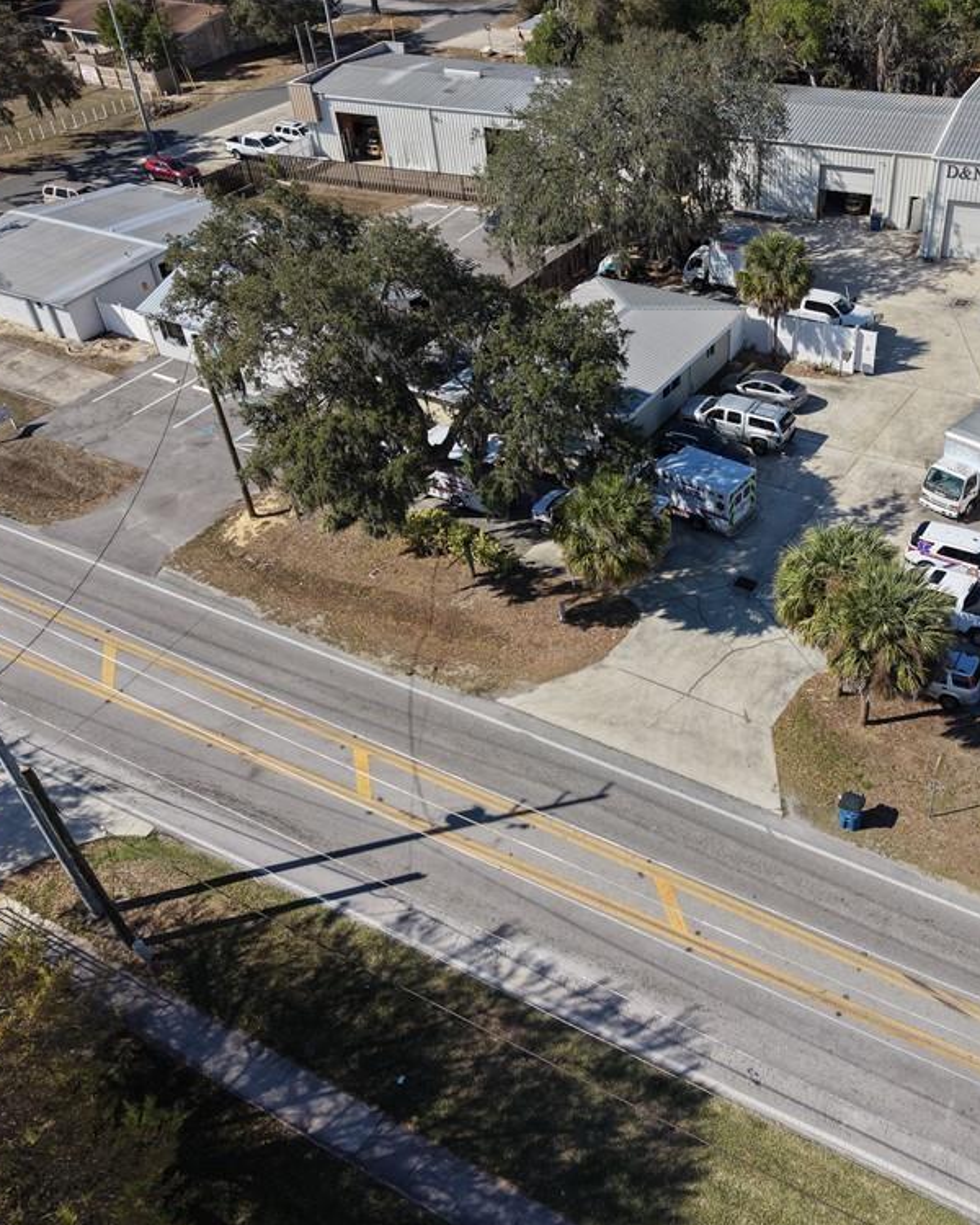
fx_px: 1160
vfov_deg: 55.7
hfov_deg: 44.8
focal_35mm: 32
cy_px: 624
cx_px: 683
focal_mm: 8.67
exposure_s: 1/180
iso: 240
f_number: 1.8
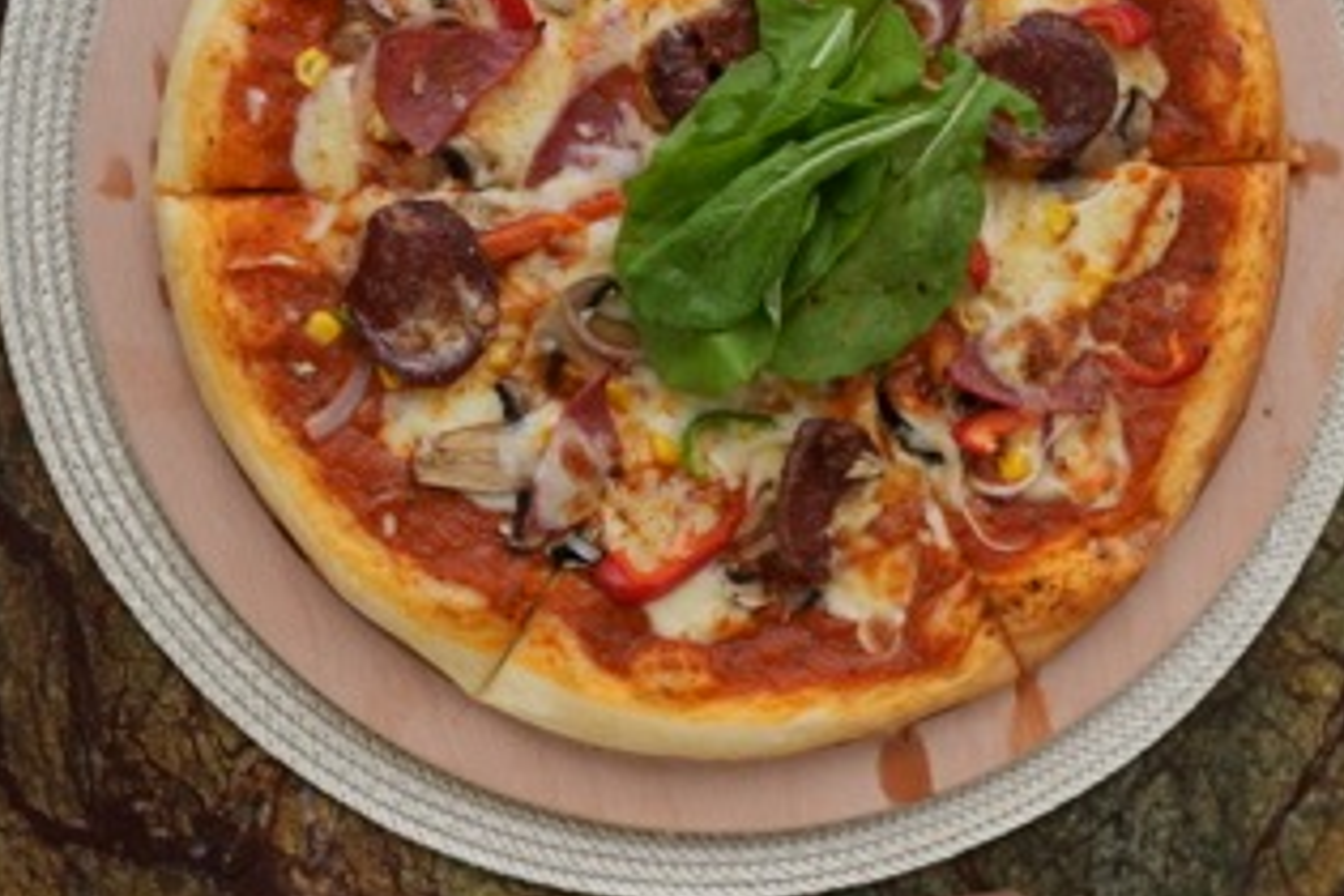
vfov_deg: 19.2
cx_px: 806
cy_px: 399
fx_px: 2650
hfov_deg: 28.4
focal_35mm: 71
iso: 200
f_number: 2.8
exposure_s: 1/640
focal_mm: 35
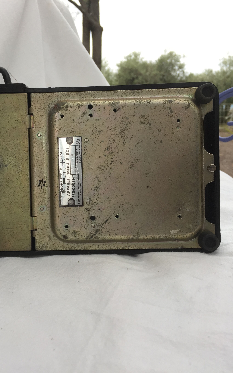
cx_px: 95
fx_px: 315
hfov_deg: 40.4
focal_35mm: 31
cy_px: 185
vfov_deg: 61.2
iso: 40
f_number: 2.2
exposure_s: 1/100
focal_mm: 4.15
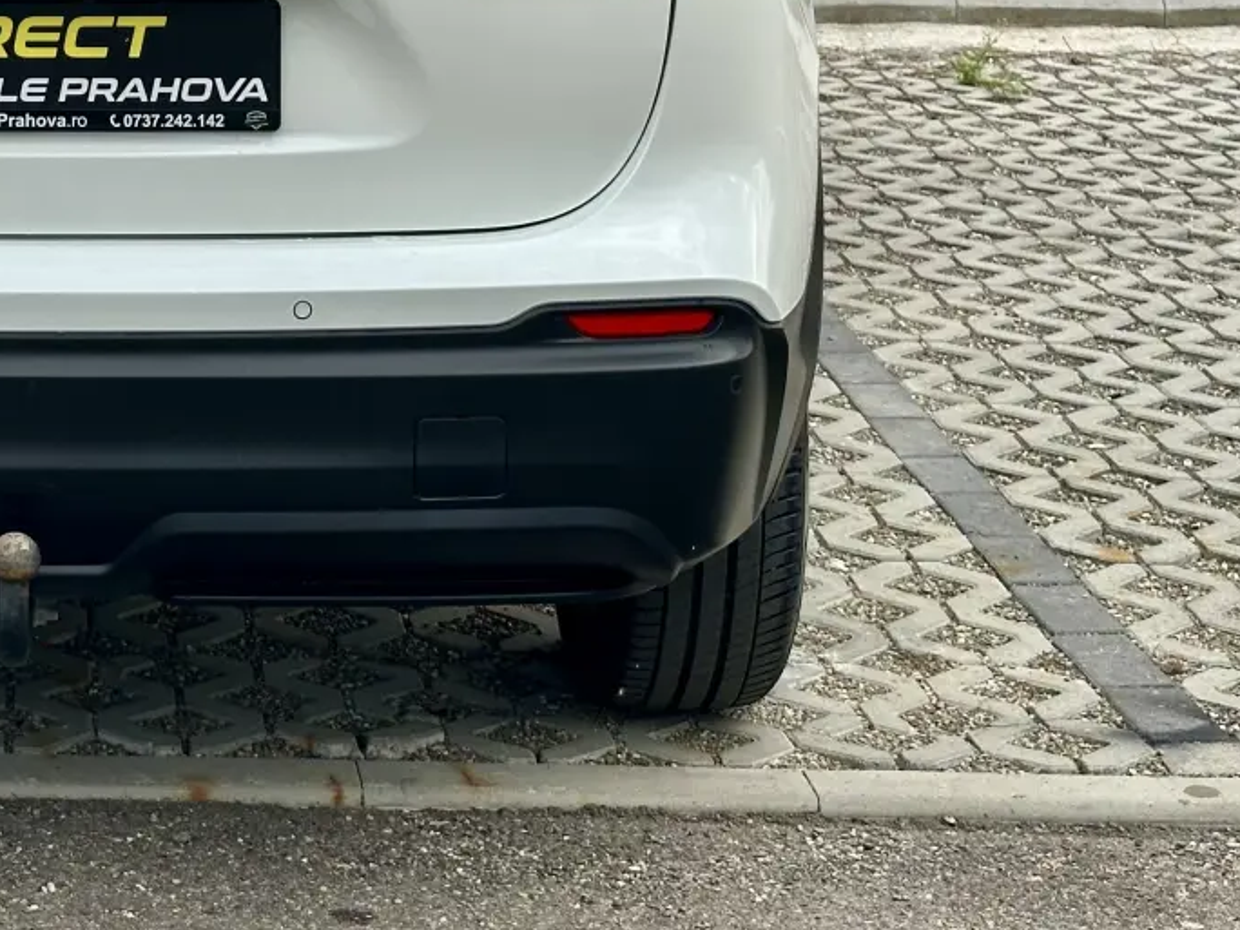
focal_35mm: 101
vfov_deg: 14.5
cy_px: 54
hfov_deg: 19.0
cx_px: 40
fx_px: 3618
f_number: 1.78
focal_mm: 6.86
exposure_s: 1/2469
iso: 64
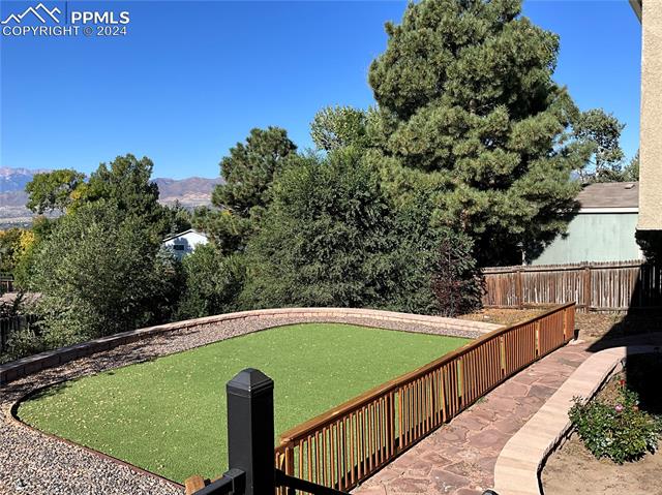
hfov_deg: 61.7
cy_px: 248
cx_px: 331
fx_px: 554
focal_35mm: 29
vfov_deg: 48.2
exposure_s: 1/1279
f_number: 1.8
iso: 25
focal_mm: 3
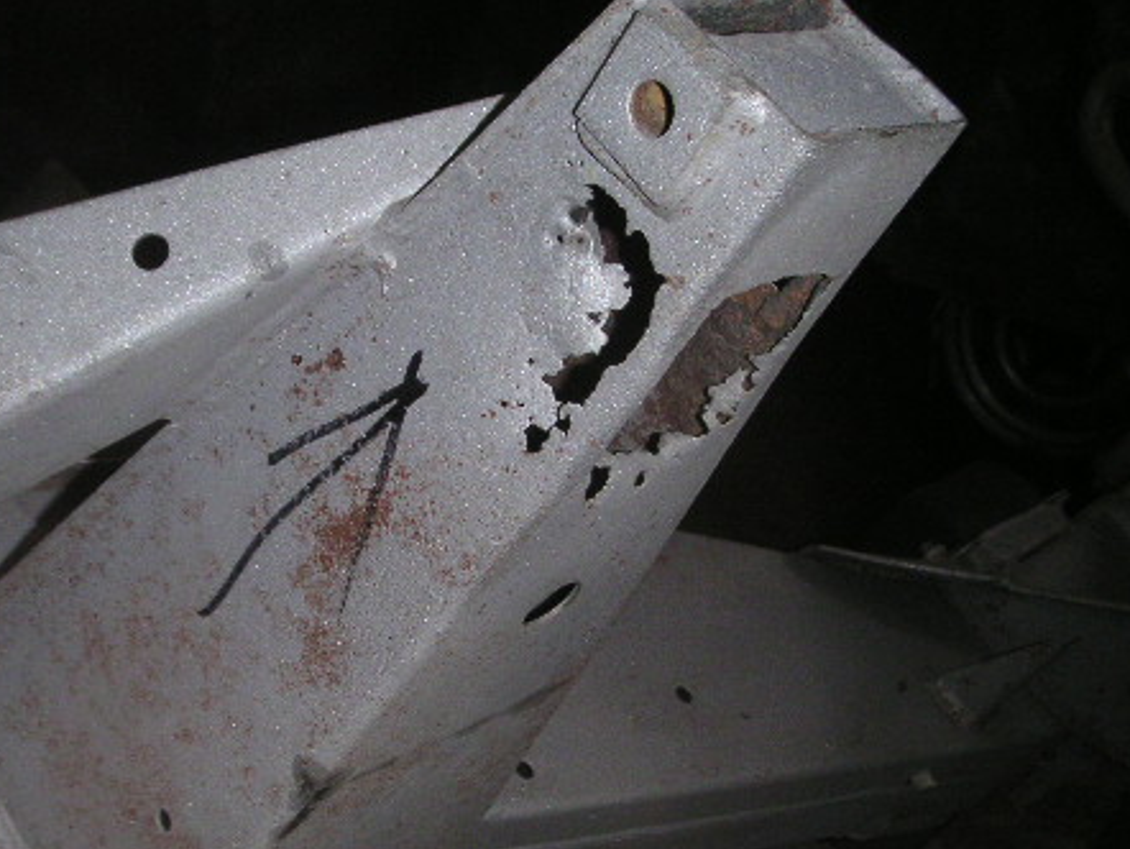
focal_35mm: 55
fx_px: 1796
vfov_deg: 26.6
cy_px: 481
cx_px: 539
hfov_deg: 34.9
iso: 160
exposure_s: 1/45
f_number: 6.7
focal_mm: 5.9
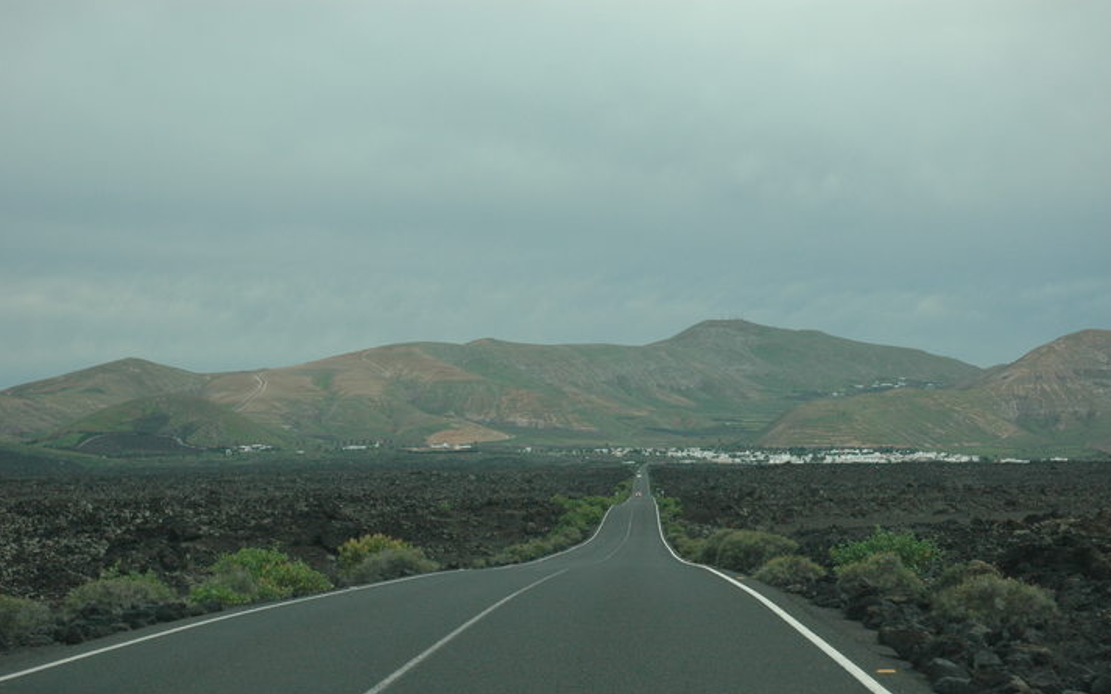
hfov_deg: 29.0
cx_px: 556
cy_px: 372
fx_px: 2149
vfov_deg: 18.3
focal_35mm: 71
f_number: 9
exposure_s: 1/320
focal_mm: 46
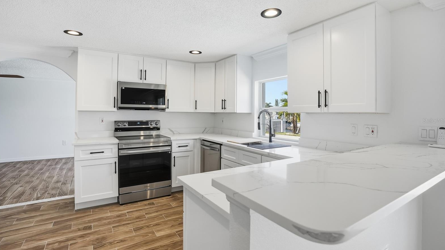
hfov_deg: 95.9
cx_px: 222
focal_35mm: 17
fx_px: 201
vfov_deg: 63.9
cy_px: 120
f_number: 5
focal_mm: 16
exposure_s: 1/1000
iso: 2000
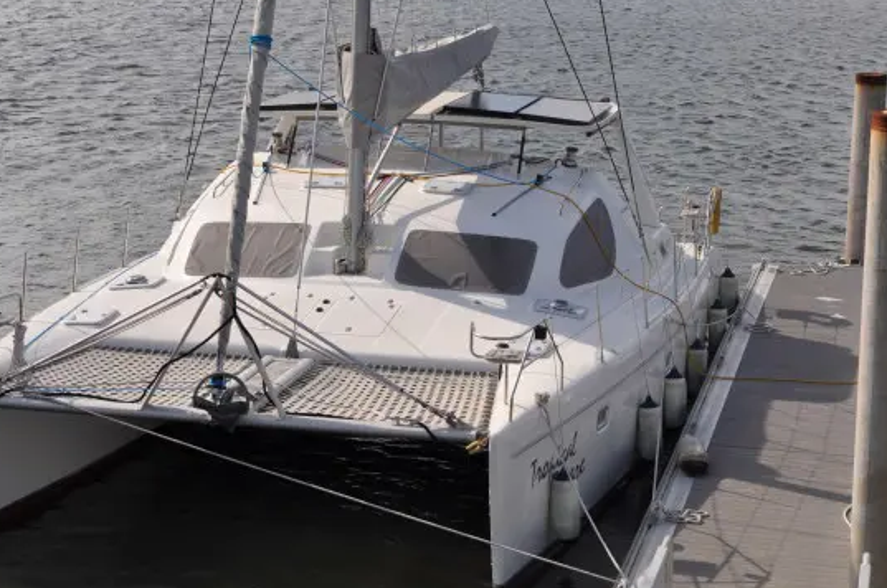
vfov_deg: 14.6
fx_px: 2287
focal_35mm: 93
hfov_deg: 21.9
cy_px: 287
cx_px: 398
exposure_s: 1/400
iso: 200
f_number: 10
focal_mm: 52
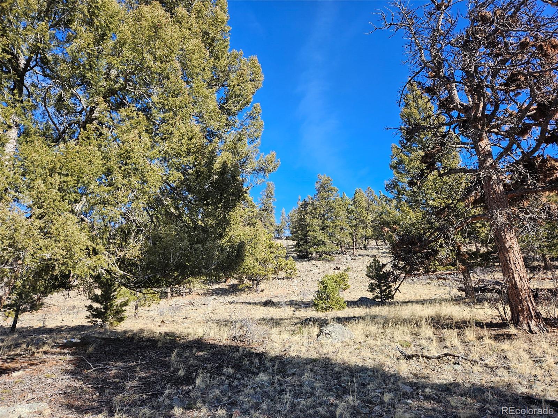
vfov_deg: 58.9
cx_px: 279
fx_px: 371
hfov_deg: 73.9
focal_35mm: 23
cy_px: 209
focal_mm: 5.4
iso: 25
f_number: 1.8
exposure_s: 1/740
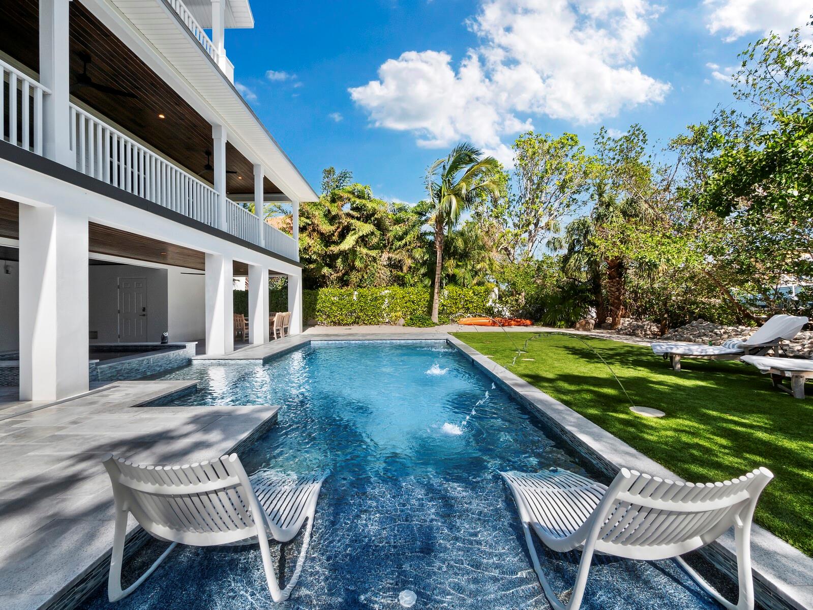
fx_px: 329
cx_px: 406
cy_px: 305
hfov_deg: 102.1
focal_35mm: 14
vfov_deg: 85.7
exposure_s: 1/200
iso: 400
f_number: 11
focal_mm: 7
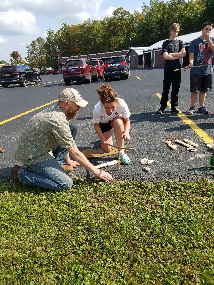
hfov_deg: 53.1
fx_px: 214
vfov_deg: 67.3
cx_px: 107
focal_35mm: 26
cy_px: 142
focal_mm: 4.2
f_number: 1.7
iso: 50
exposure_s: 1/1924
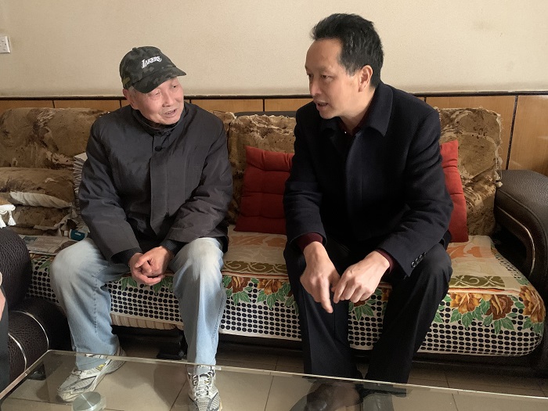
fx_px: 412
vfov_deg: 53.1
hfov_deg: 67.3
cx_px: 274
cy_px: 206
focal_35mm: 26
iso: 800
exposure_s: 1/21
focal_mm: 4.25
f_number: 1.8
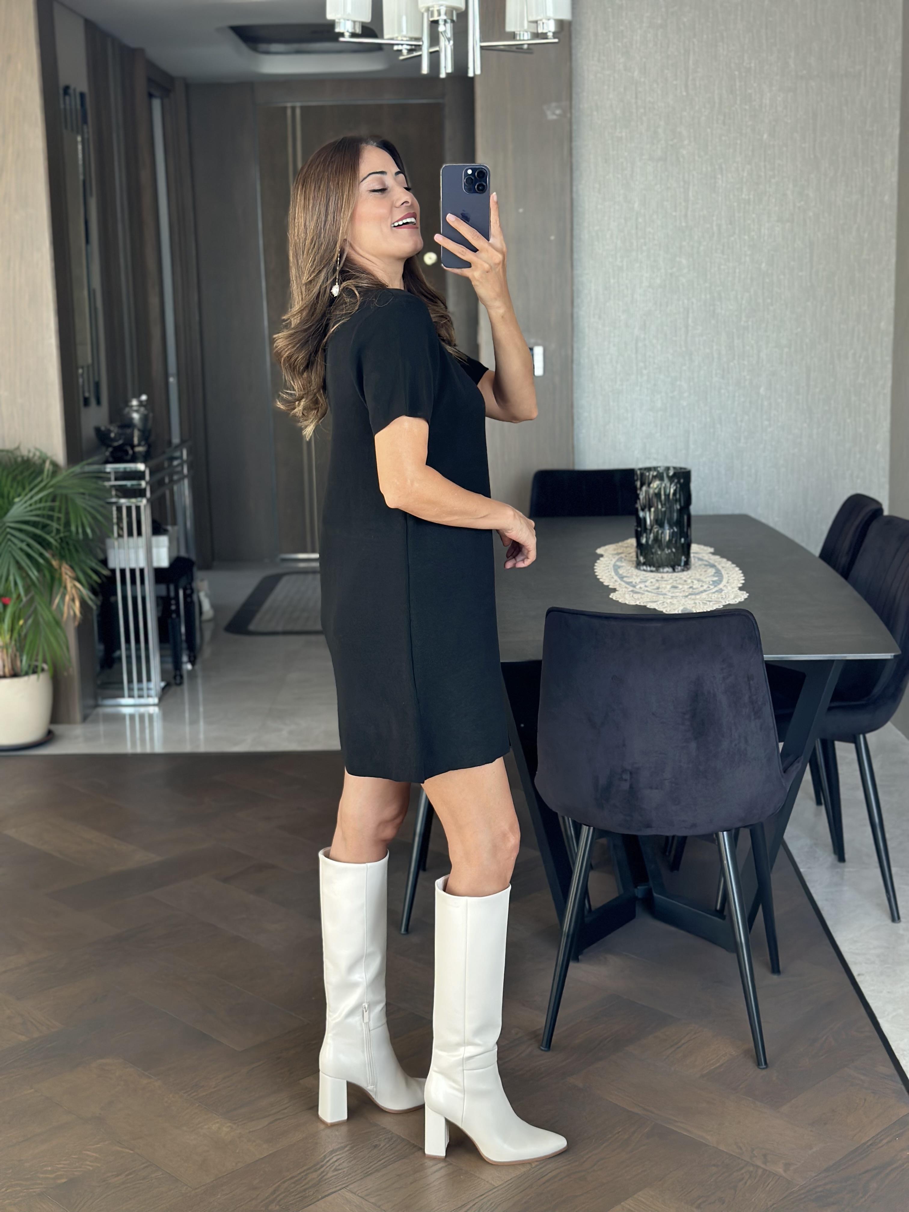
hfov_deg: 30.3
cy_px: 606
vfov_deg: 39.7
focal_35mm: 48
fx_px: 1681
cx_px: 454
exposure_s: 1/82
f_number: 1.78
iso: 125
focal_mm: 6.86
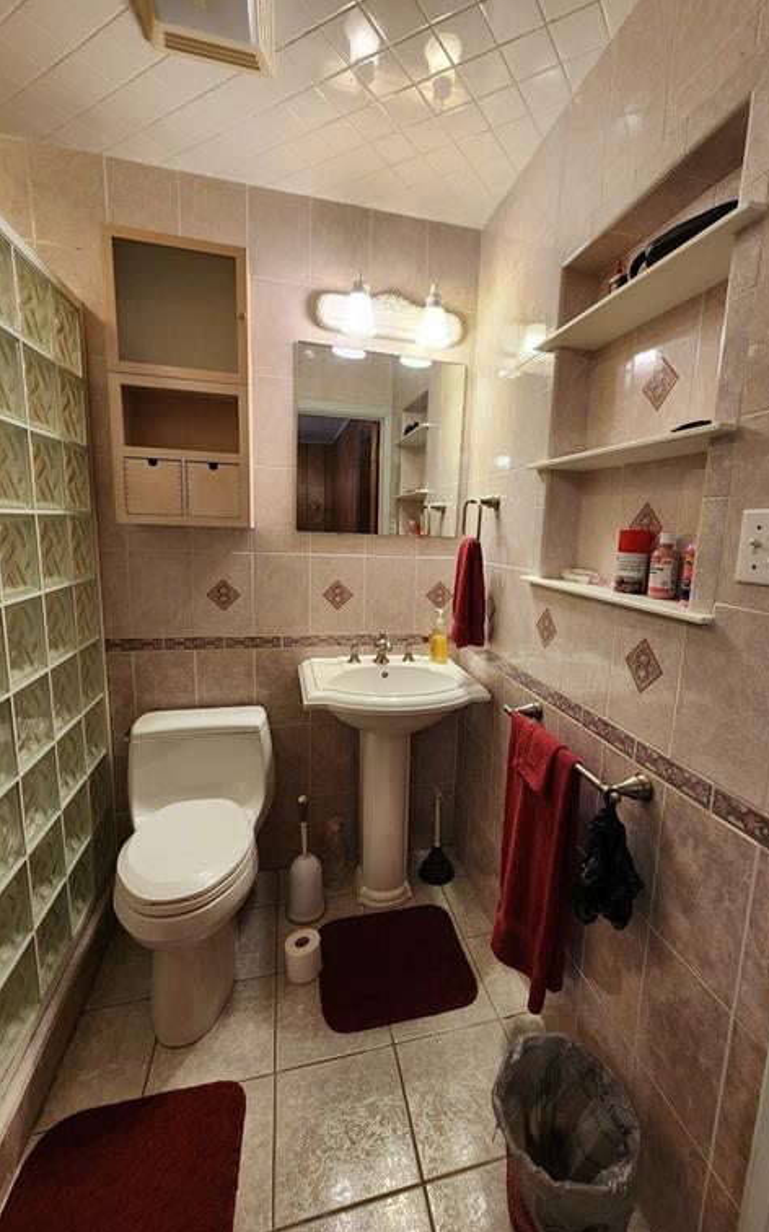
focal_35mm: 14
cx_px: 442
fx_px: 470
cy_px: 613
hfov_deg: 78.1
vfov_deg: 105.3
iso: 200
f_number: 2.2
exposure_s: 1/60
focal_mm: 2.2
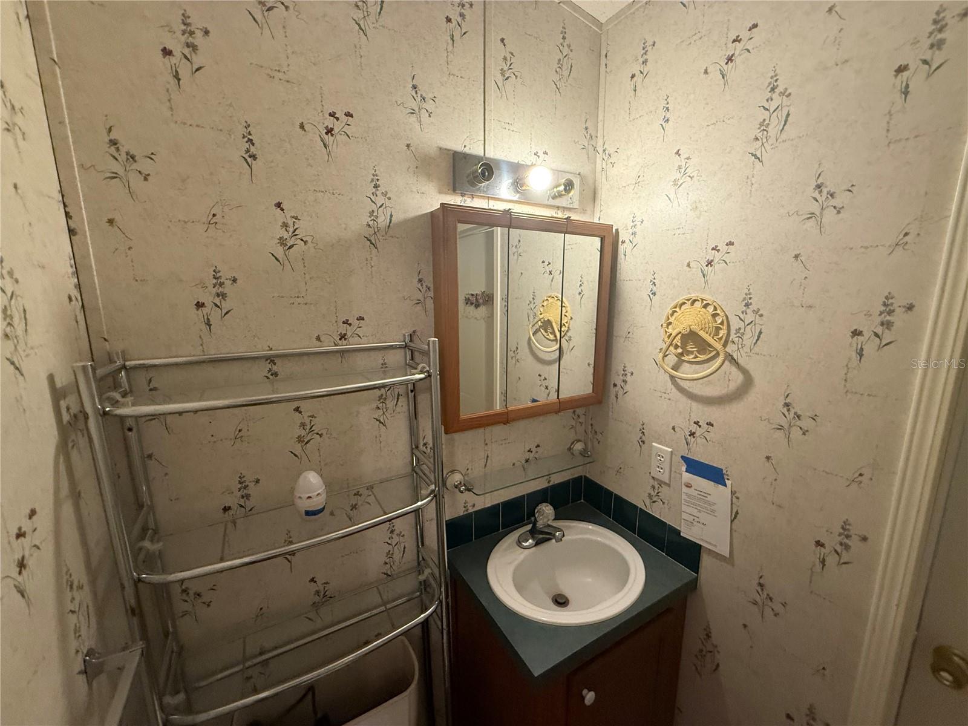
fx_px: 391
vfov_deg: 85.7
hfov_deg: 102.1
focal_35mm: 14
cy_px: 363
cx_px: 484
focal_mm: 2.22
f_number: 2.2
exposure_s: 1/60
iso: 320
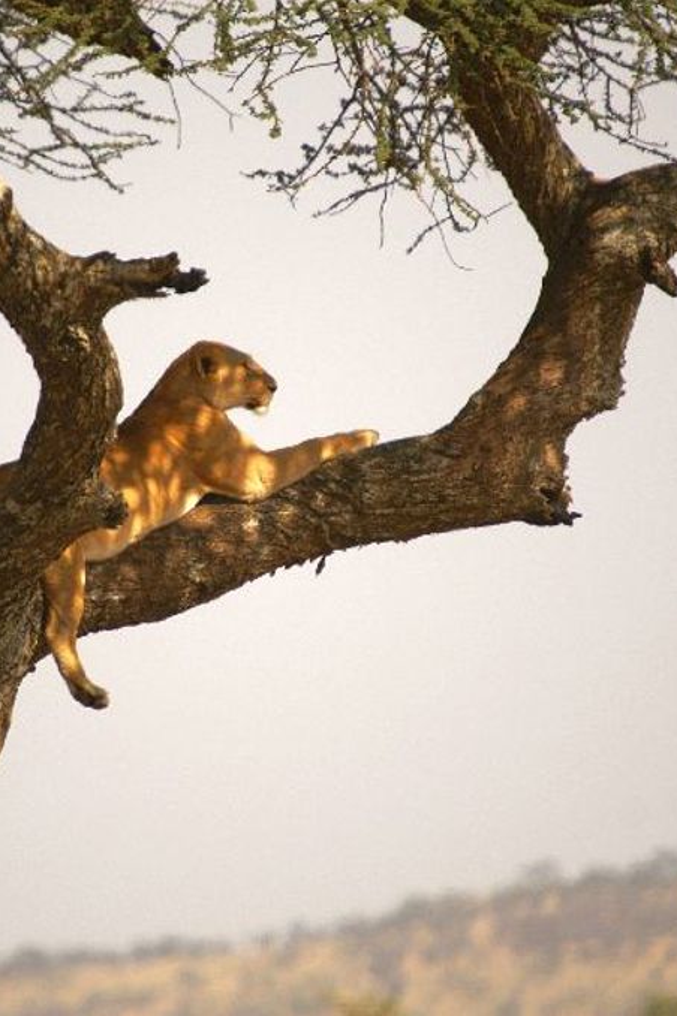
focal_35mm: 1131
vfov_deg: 1.8
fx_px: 31934
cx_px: 238
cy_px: 508
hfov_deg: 1.2
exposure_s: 1/500
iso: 100
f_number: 6.3
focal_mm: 500
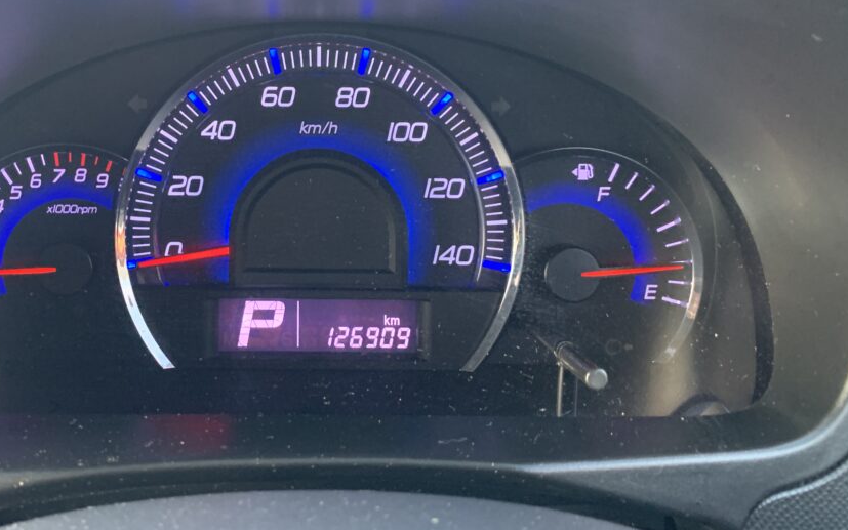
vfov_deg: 35.0
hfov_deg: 53.2
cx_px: 298
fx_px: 832
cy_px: 182
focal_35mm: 36
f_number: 1.8
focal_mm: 4.25
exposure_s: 1/42
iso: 400
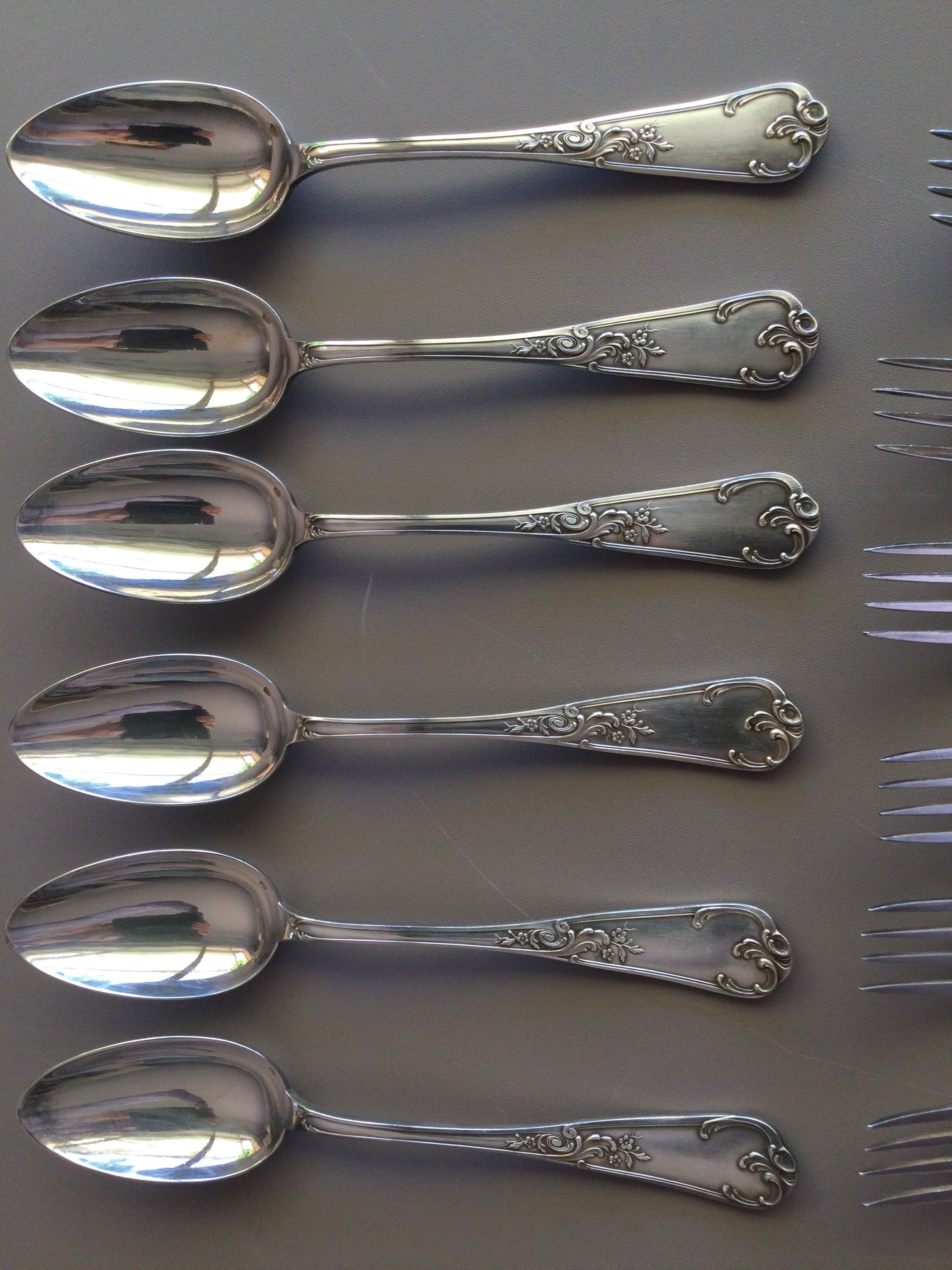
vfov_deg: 58.4
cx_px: 476
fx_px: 1137
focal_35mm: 31
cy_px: 635
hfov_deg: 45.4
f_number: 2.4
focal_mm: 3.3
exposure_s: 1/100
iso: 40
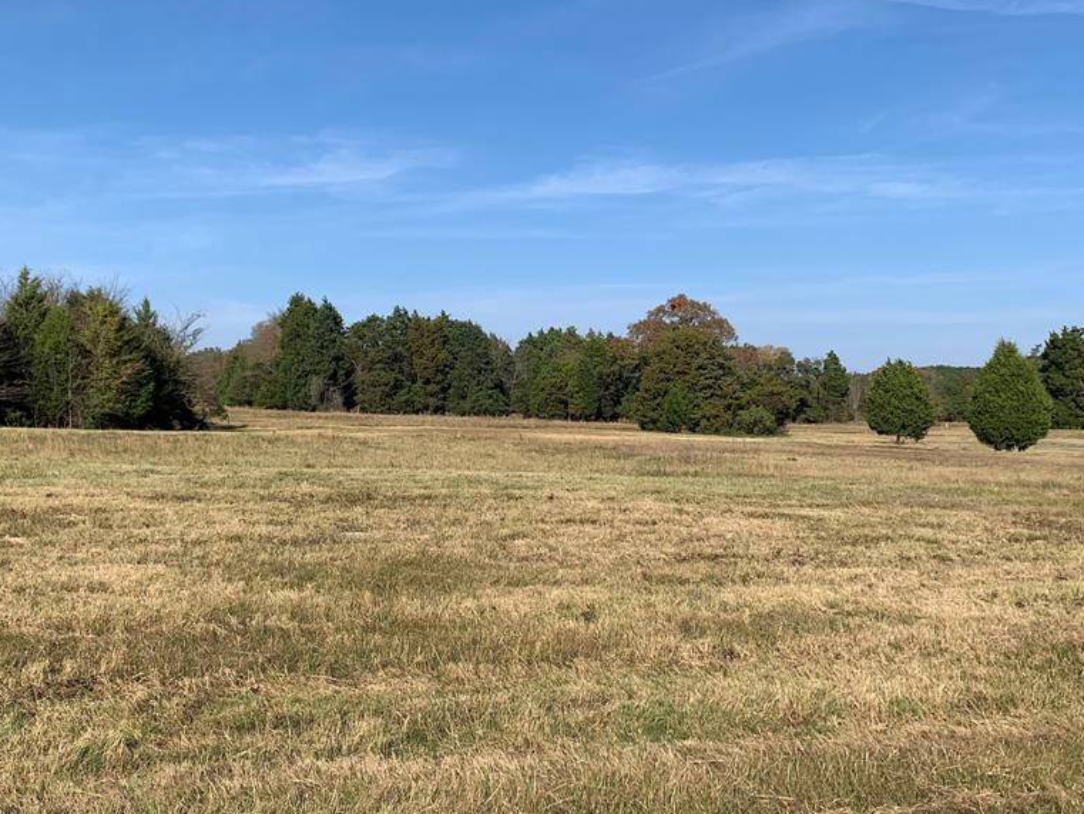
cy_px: 355
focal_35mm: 35
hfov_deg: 52.6
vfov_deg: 40.6
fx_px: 1096
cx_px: 497
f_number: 1.8
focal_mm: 4.25
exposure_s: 1/2681
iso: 25
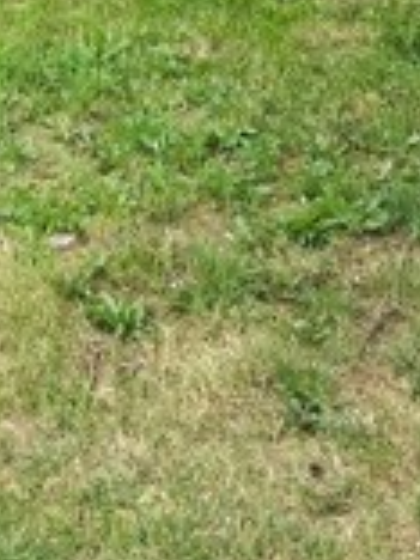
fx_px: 2071
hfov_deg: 11.3
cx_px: -126
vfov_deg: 12.6
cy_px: -718
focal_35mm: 128
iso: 50
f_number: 1.5
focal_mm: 5.7
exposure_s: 1/1934
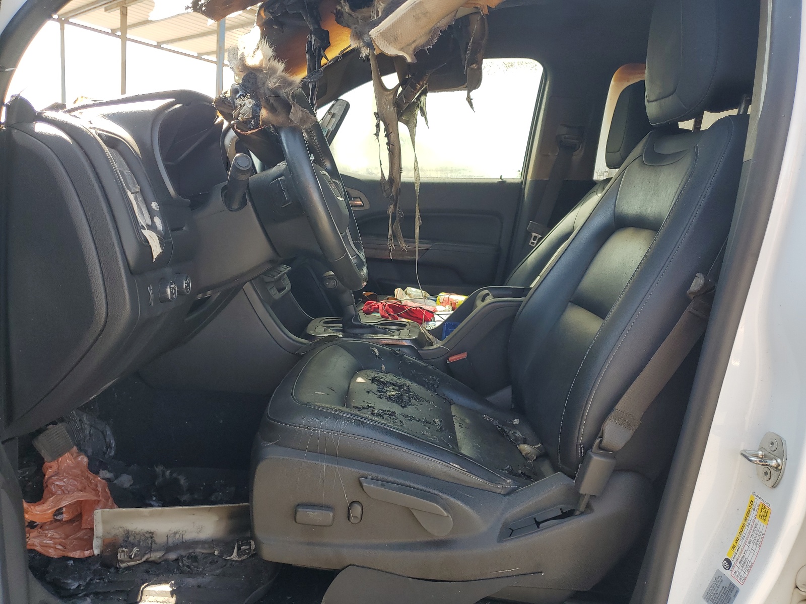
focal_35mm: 26
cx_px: 403
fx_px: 605
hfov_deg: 67.3
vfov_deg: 53.1
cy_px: 302
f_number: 1.5
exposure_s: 1/323
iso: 50
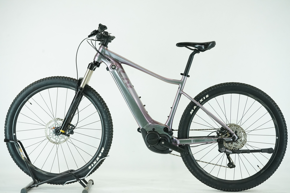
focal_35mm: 63
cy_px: 96
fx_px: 507
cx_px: 145
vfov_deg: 21.6
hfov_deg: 31.9
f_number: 8
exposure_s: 1/200
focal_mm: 63
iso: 3200
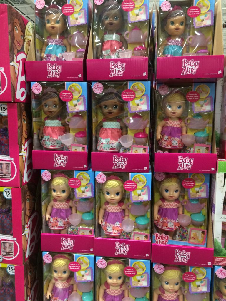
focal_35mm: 29
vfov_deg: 61.7
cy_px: 150
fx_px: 252
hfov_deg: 48.2
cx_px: 113
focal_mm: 4.15
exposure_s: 1/30
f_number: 2.2
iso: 200
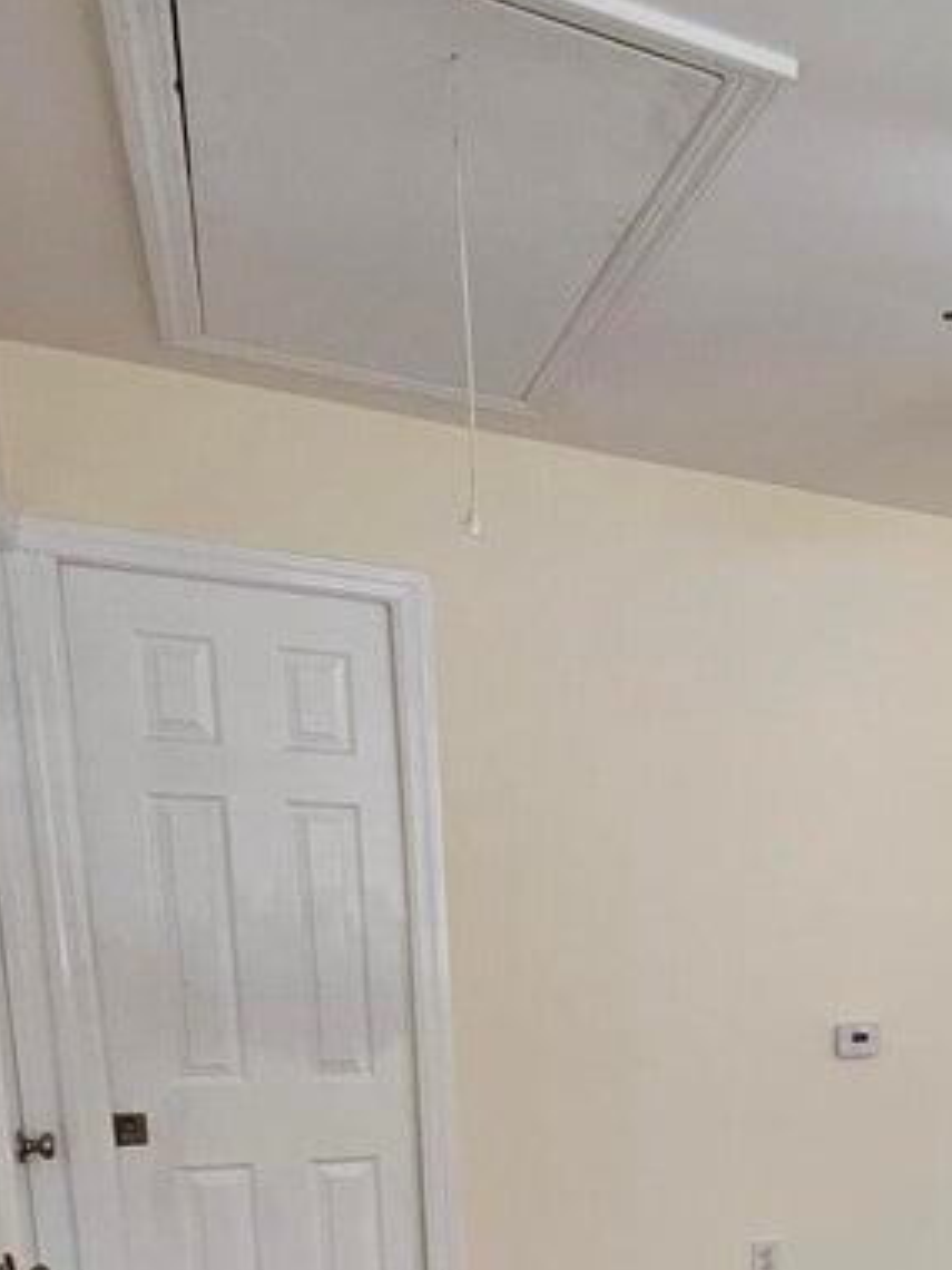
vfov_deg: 46.4
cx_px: 1039
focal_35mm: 35
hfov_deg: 35.1
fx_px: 1283
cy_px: 1190
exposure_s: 1/60
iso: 80
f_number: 2.2
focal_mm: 1.74
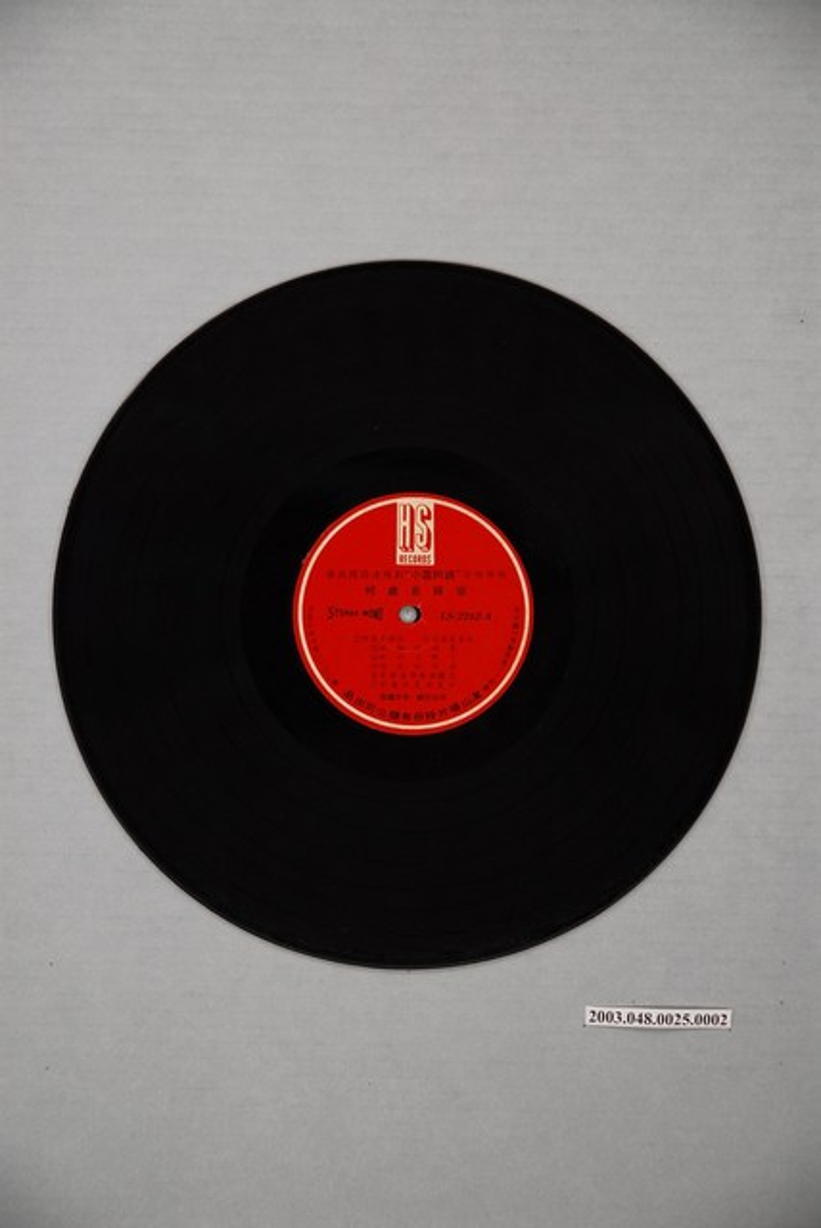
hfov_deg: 14.1
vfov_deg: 20.9
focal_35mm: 98
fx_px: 3328
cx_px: 410
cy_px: 614
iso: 320
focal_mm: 65
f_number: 4.5
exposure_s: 1/50
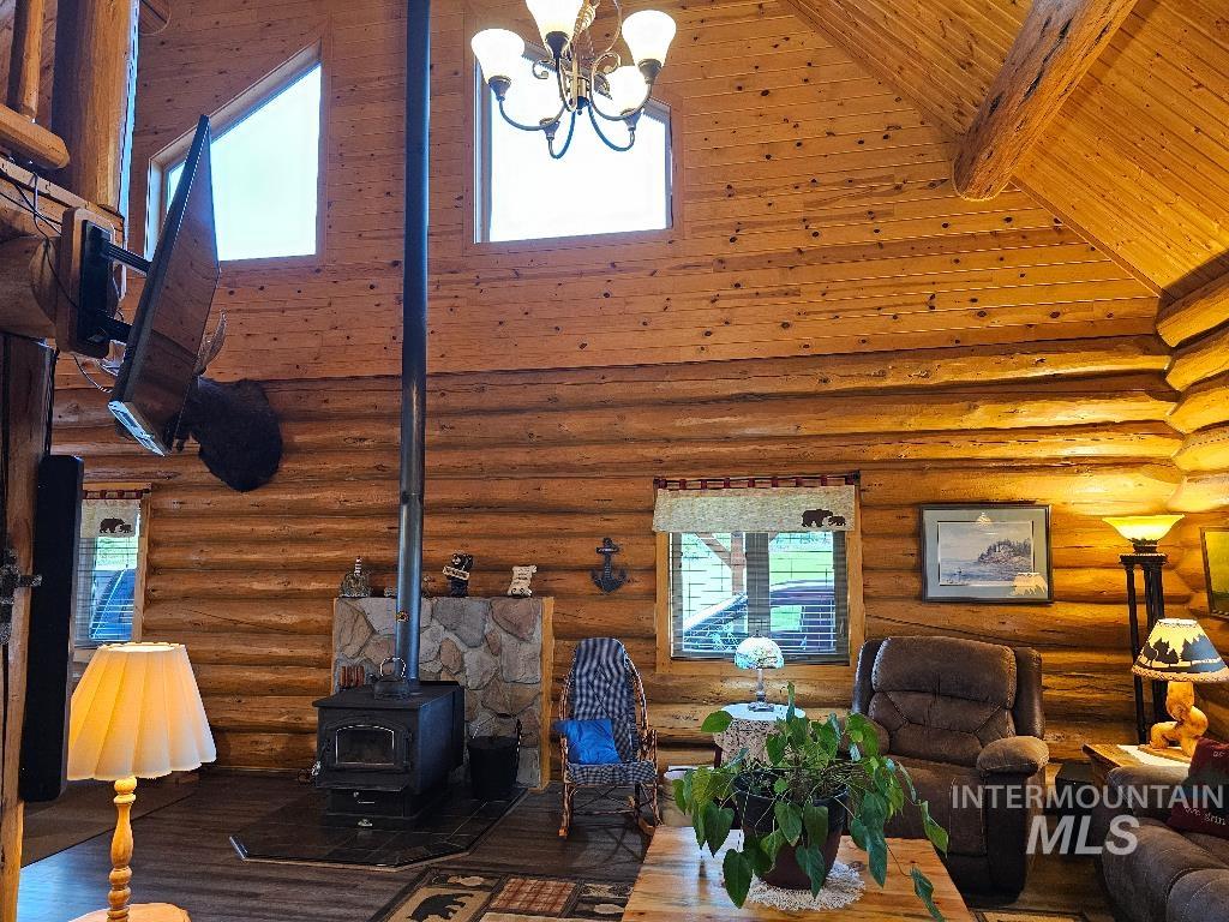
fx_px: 817
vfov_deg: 58.9
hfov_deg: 73.9
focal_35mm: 23
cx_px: 614
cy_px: 461
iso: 500
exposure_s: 1/60
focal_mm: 6.3
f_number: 1.7
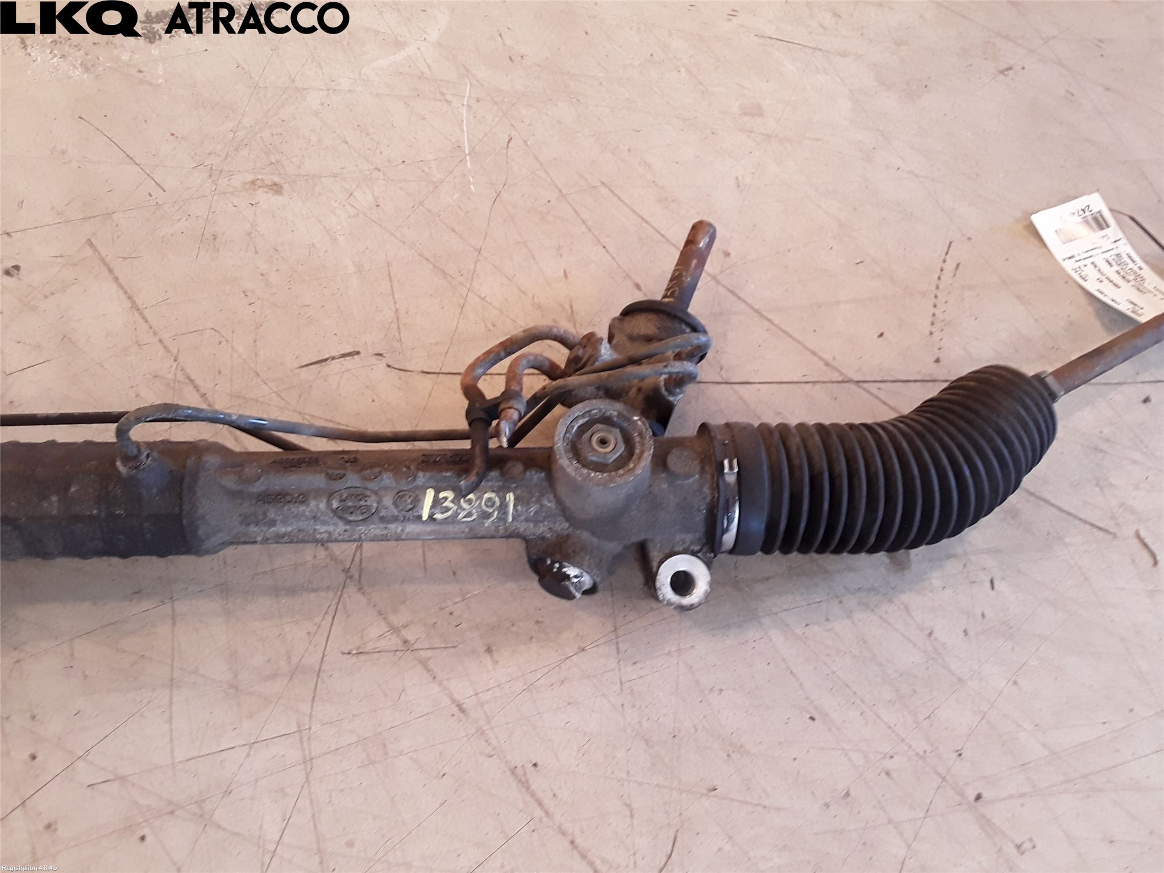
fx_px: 942
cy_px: 436
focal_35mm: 28
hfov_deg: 63.4
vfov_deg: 49.7
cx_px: 582
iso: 100
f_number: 1.9
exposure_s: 1/33
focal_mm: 2.91
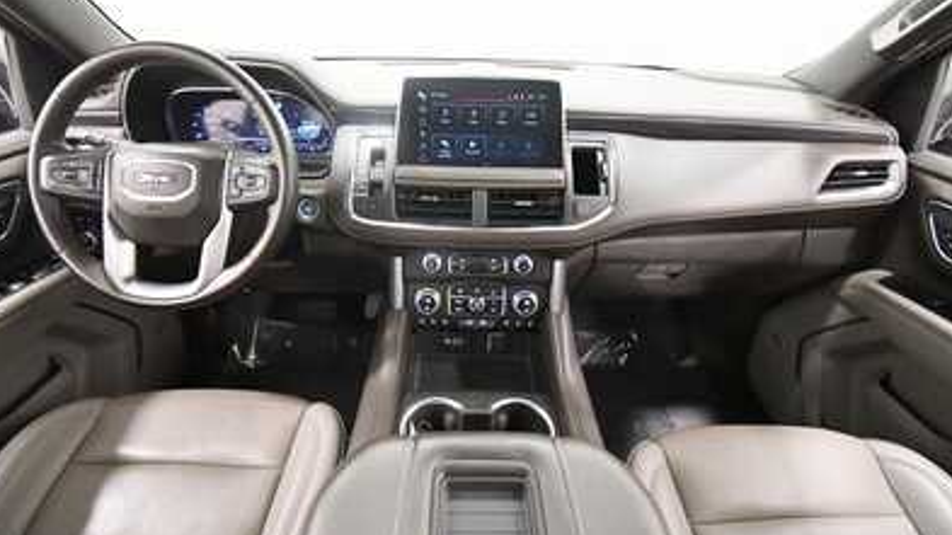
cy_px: 231
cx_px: 472
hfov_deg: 99.4
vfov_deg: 66.8
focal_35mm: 16
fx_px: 404
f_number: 4.5
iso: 3600
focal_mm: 10
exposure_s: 1/60
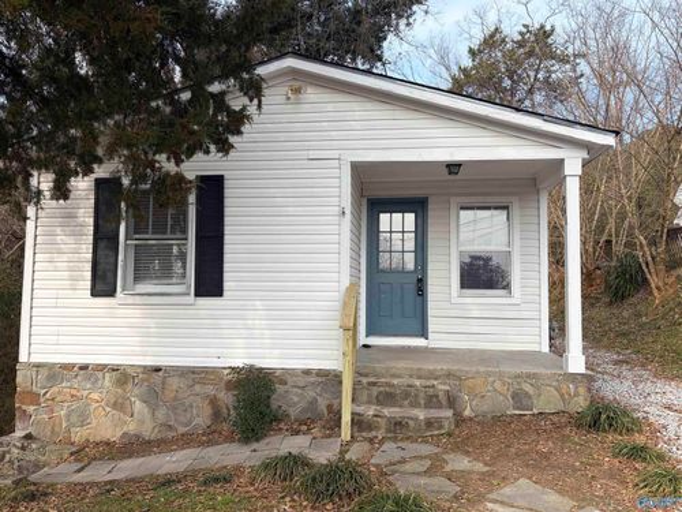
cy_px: 256
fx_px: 512
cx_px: 341
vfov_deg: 53.1
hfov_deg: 67.3
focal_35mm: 26
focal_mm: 5.96
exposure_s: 1/1667
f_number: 1.6
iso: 50
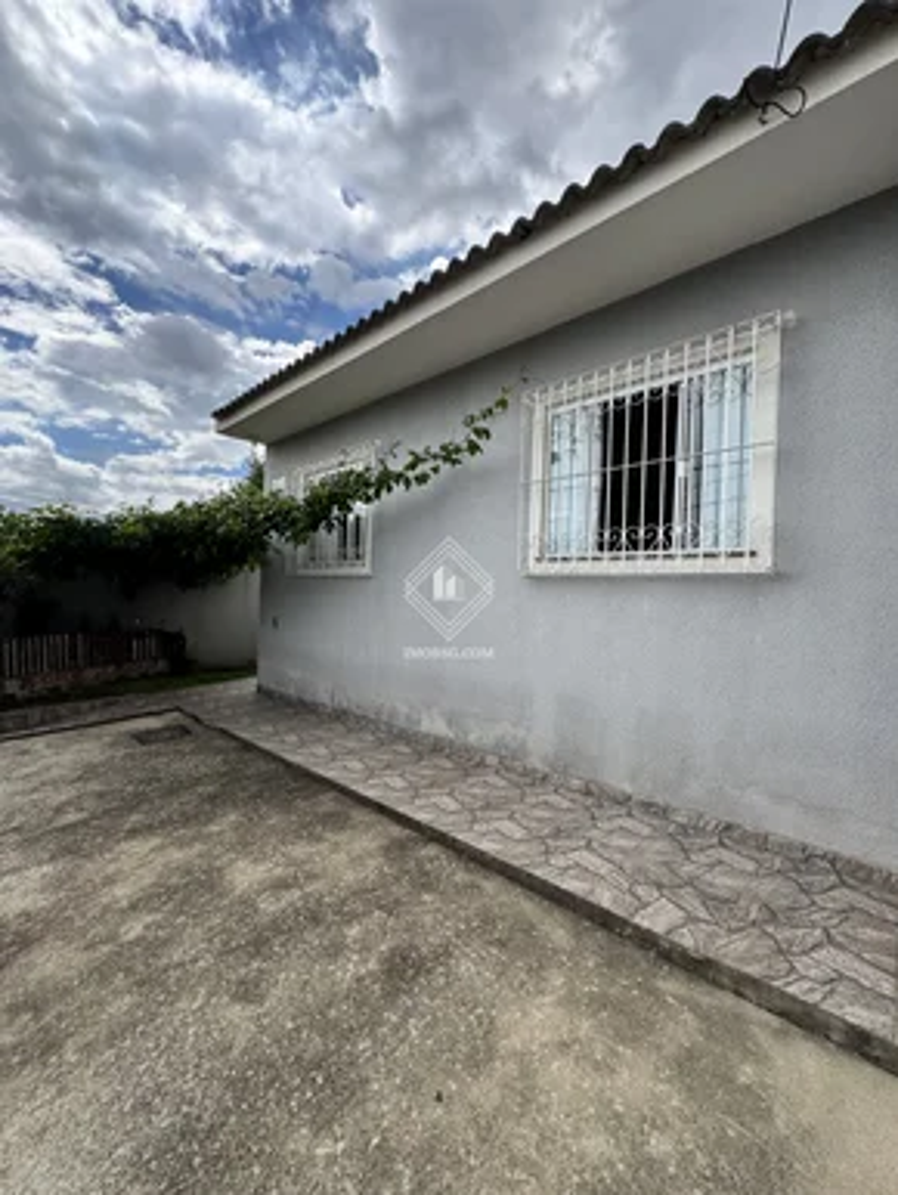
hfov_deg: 85.7
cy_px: 598
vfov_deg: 102.0
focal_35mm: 14
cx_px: 449
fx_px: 484
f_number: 2.2
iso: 40
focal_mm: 2.22
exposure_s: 1/1048
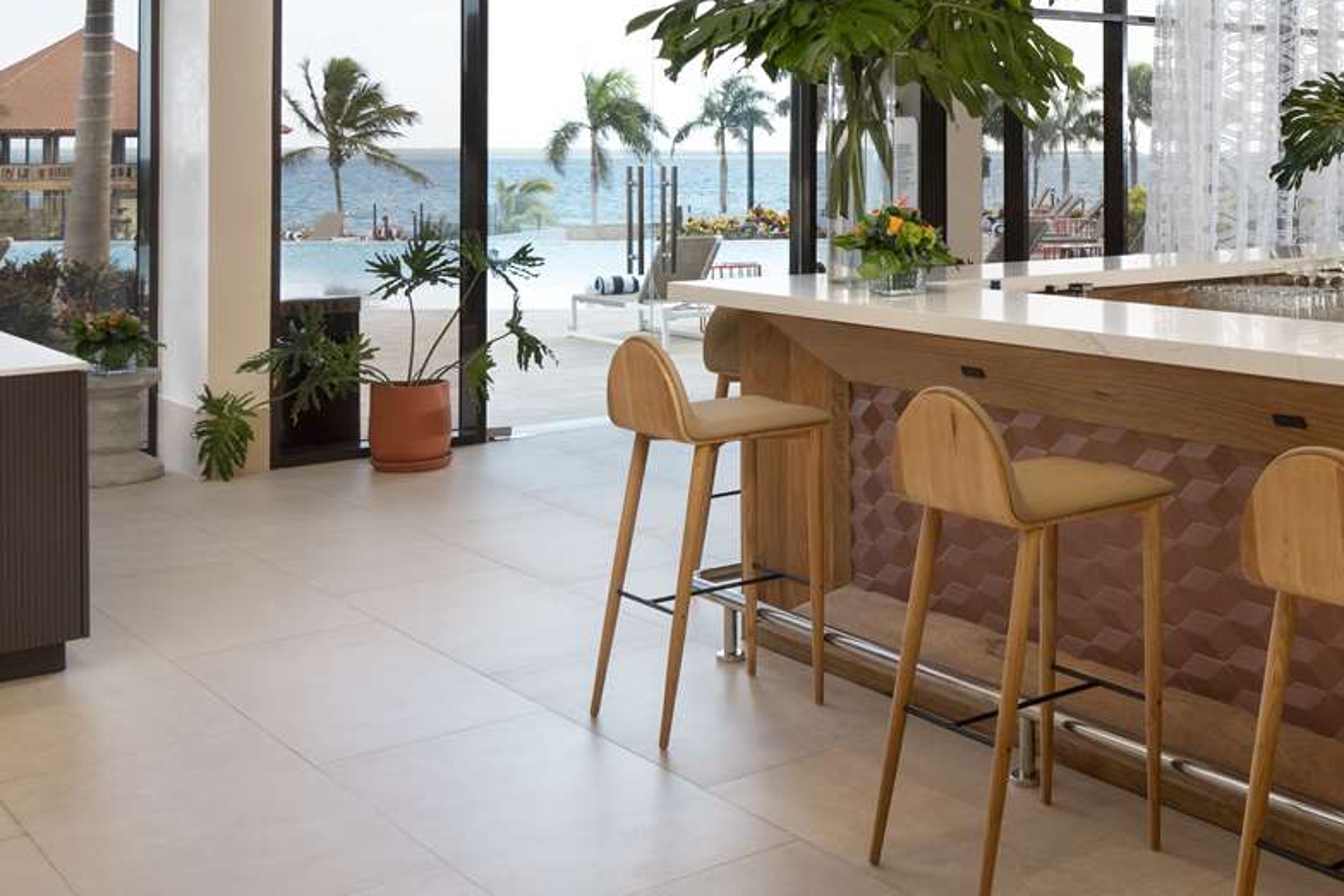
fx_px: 1717
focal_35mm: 46
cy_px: 106
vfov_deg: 28.2
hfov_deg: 40.5
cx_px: 1123
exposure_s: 1/30
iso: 500
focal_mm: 24
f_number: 8
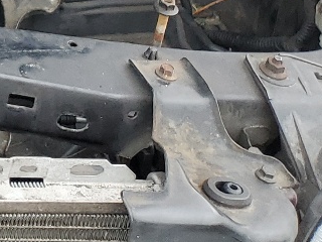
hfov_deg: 12.1
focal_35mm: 130
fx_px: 1209
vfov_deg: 10.4
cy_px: -264
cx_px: -455
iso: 50
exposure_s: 1/233
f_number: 1.5
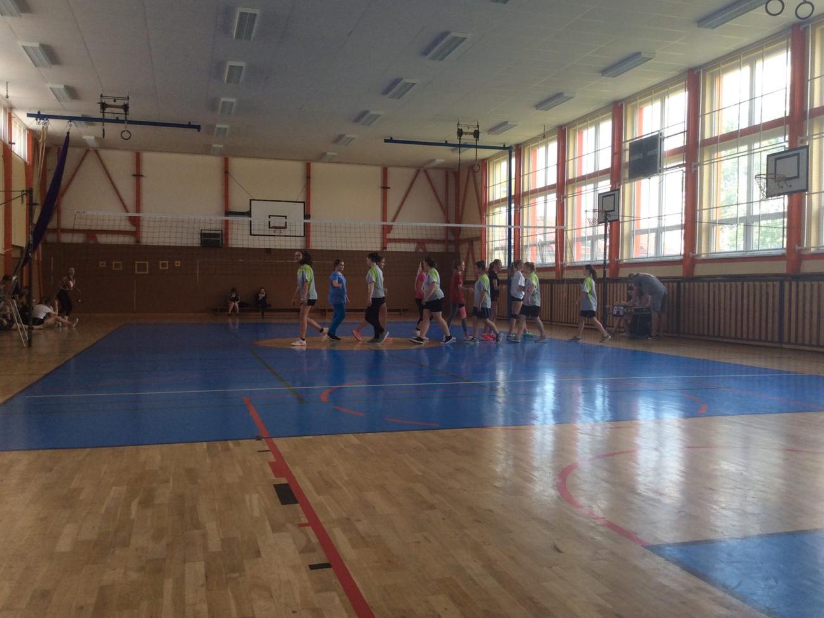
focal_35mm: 33
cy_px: 306
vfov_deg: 43.0
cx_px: 425
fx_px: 786
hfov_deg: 55.3
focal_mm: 3.3
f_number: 2.4
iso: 32
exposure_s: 1/100
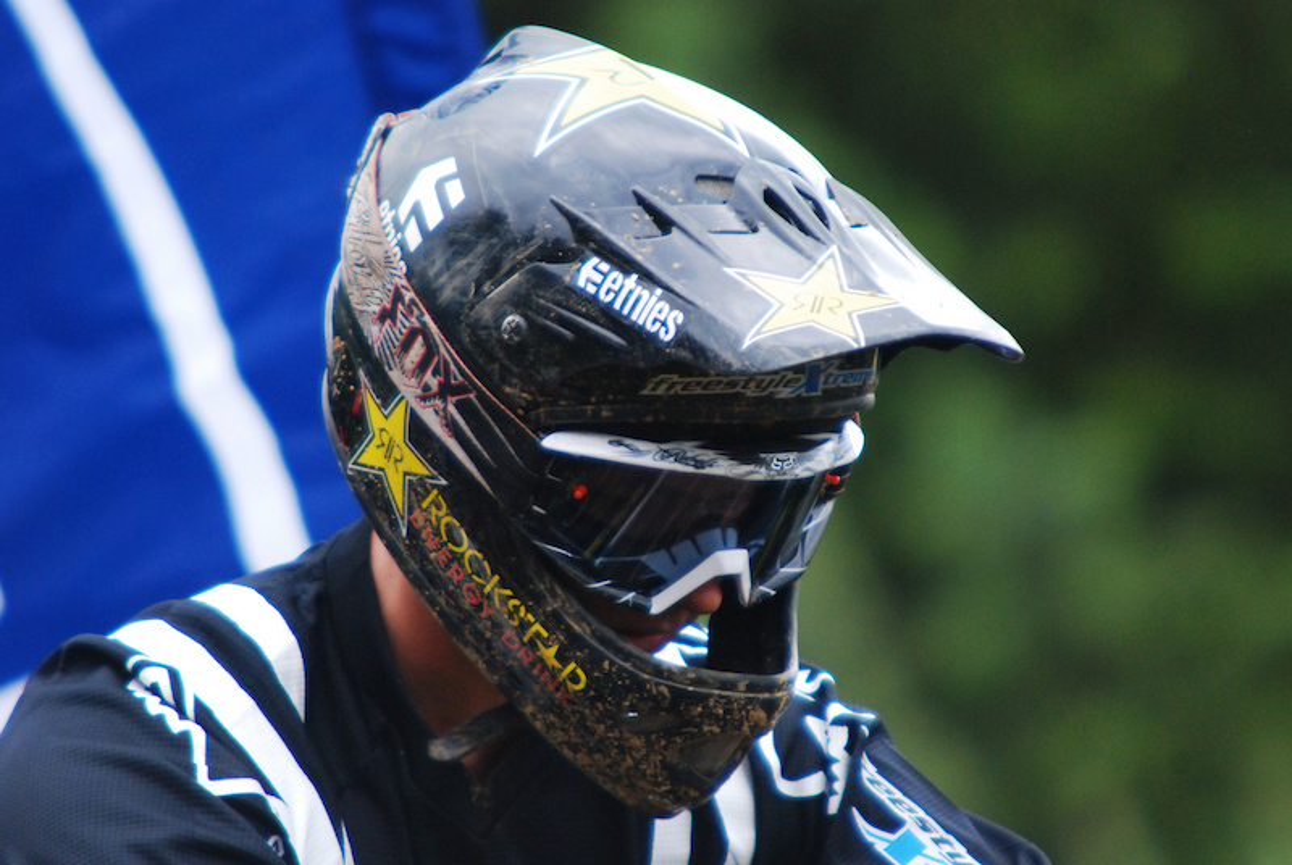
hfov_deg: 3.4
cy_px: 432
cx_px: 646
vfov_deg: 2.3
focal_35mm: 600
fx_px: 21565
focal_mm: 400
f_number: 5.6
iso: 1000
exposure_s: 1/1000
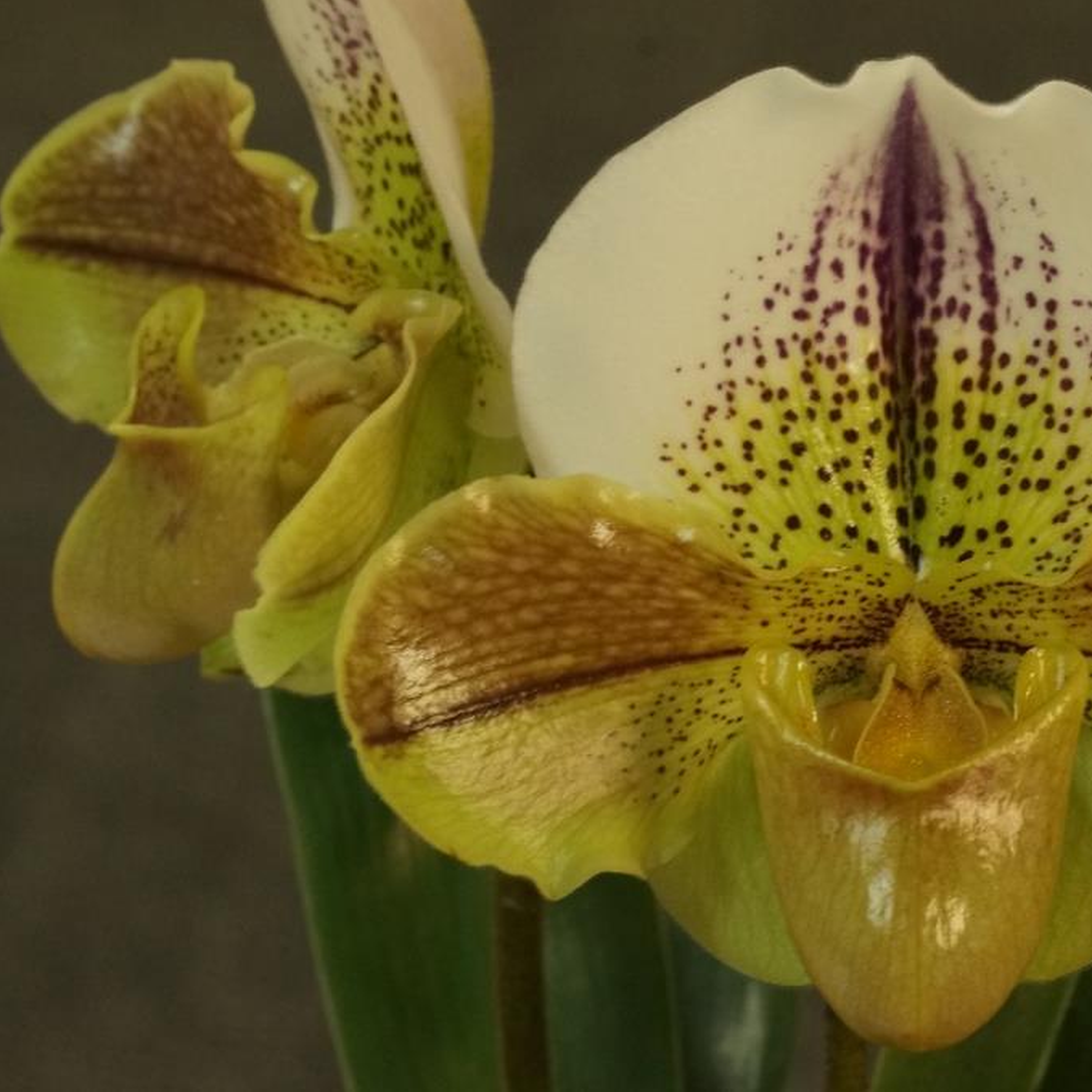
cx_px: 794
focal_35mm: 173
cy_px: 544
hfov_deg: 10.1
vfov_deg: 10.1
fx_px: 6174
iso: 1600
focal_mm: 90
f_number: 13
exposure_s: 1/13
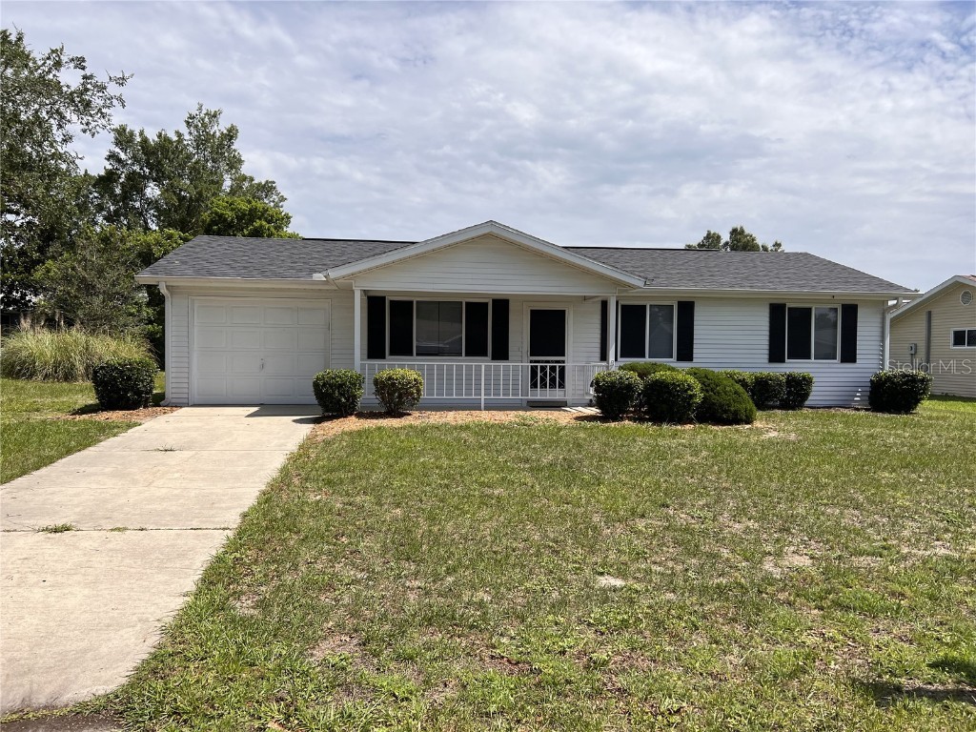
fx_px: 733
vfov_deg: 53.1
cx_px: 488
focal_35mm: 26
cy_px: 366
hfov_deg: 67.3
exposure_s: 1/5882
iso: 50
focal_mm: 5.7
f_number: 1.5
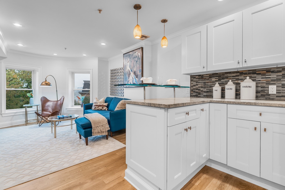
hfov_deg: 96.7
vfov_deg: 73.8
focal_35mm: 16
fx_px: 127
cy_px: 95
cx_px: 142
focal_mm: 16
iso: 200
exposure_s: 6
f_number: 8
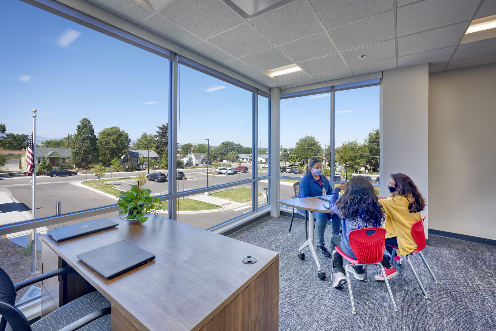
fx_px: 193
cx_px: 248
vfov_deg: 81.2
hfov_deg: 104.2
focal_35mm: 14
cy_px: 166
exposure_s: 1/30
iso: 400
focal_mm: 14
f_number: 11
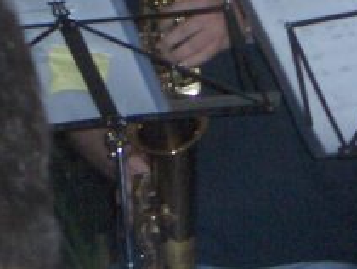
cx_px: 243
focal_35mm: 259
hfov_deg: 7.6
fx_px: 2674
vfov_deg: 5.6
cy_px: -226
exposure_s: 1/90
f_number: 3.5
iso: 199
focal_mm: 11.2
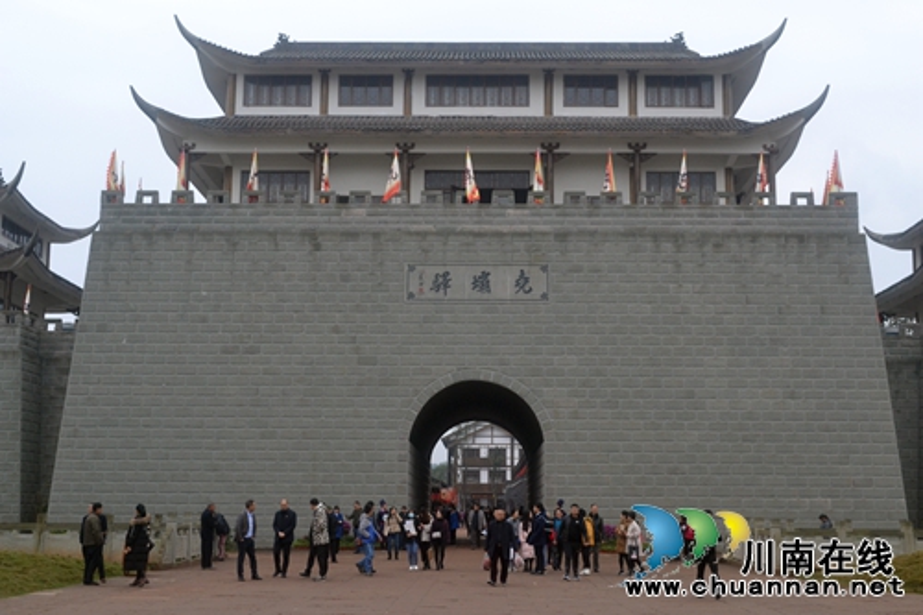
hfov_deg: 41.1
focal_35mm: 48
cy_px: 308
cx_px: 462
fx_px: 1230
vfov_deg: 28.1
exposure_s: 1/400
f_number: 10
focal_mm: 32
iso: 800
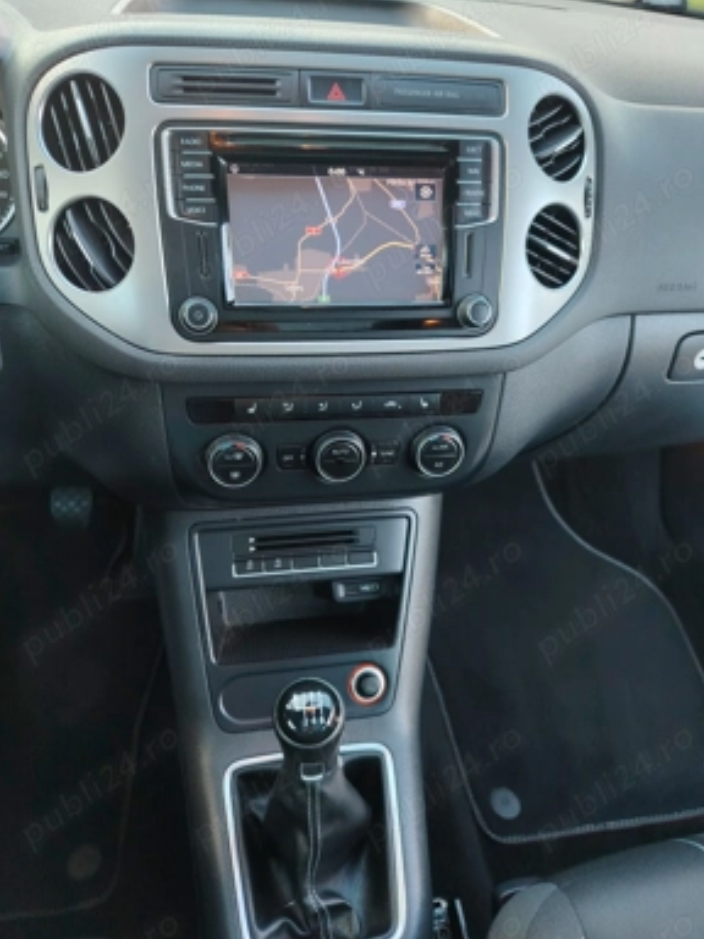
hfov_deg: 54.9
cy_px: 452
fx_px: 678
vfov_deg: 69.4
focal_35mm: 25
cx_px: 357
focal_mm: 5.25
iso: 269
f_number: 1.75
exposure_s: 1/25
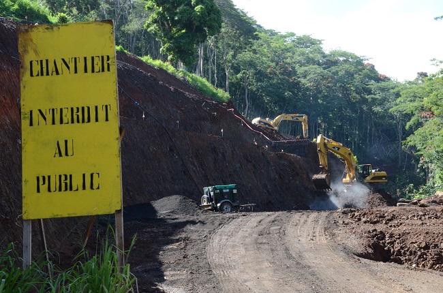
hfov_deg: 28.1
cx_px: 222
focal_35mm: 72
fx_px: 884
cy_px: 146
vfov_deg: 18.8
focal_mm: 48
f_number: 22
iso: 3200
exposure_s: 1/400
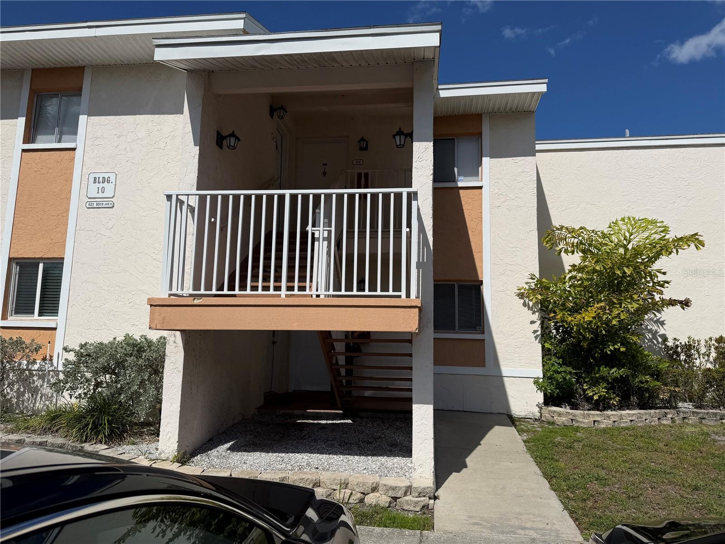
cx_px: 362
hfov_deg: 71.6
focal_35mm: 24
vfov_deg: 56.8
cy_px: 272
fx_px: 503
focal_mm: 6.76
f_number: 1.78
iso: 80
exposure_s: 1/11905
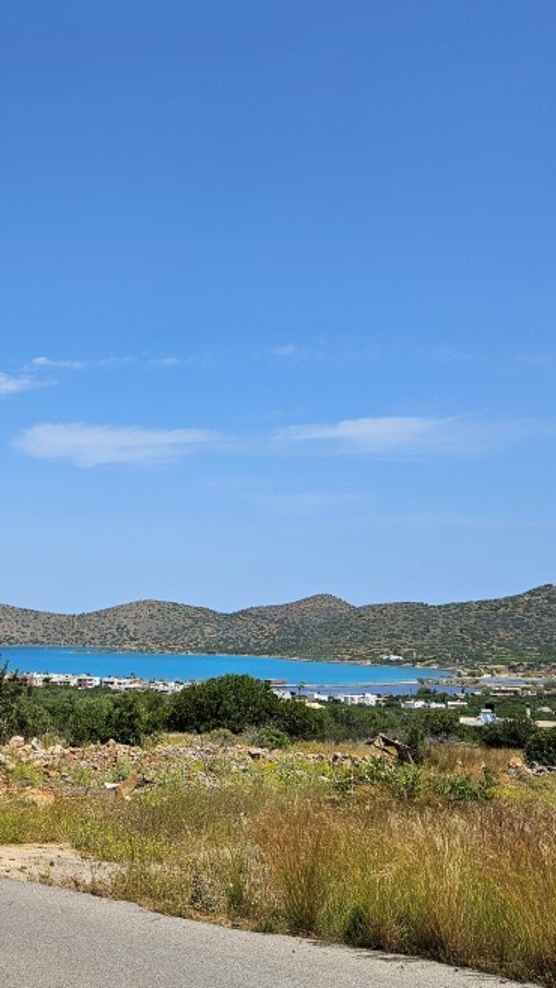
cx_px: 80
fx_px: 1022
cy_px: 461
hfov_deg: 29.4
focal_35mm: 39
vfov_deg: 51.6
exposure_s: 1/3026
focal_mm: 5.4
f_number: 1.8
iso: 25
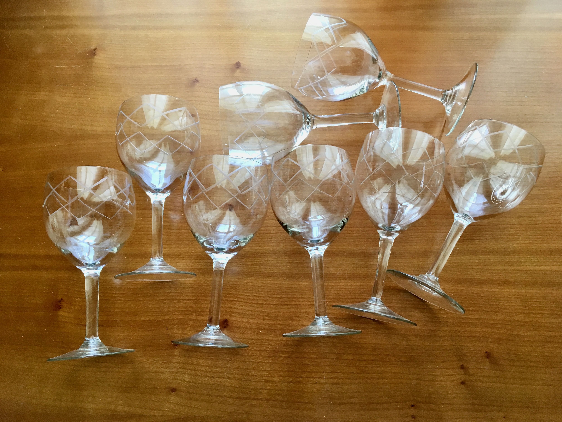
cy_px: 211
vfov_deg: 48.2
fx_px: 471
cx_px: 281
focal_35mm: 29
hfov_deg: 61.7
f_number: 2.2
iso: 80
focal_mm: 4.15
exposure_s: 1/33
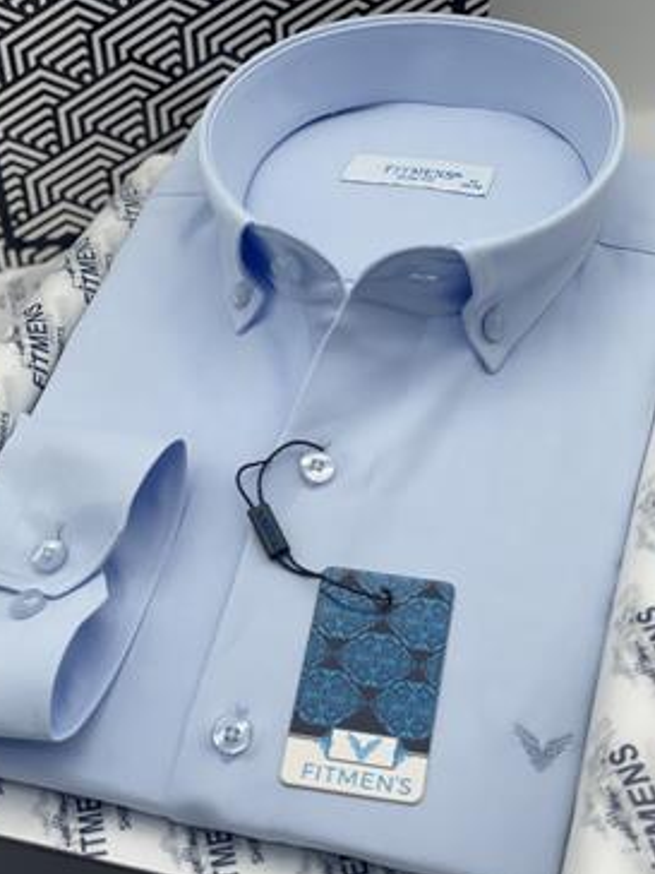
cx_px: 300
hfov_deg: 24.8
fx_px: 1489
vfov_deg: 32.7
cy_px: 465
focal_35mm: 59
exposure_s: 1/239
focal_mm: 6
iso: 32
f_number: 2
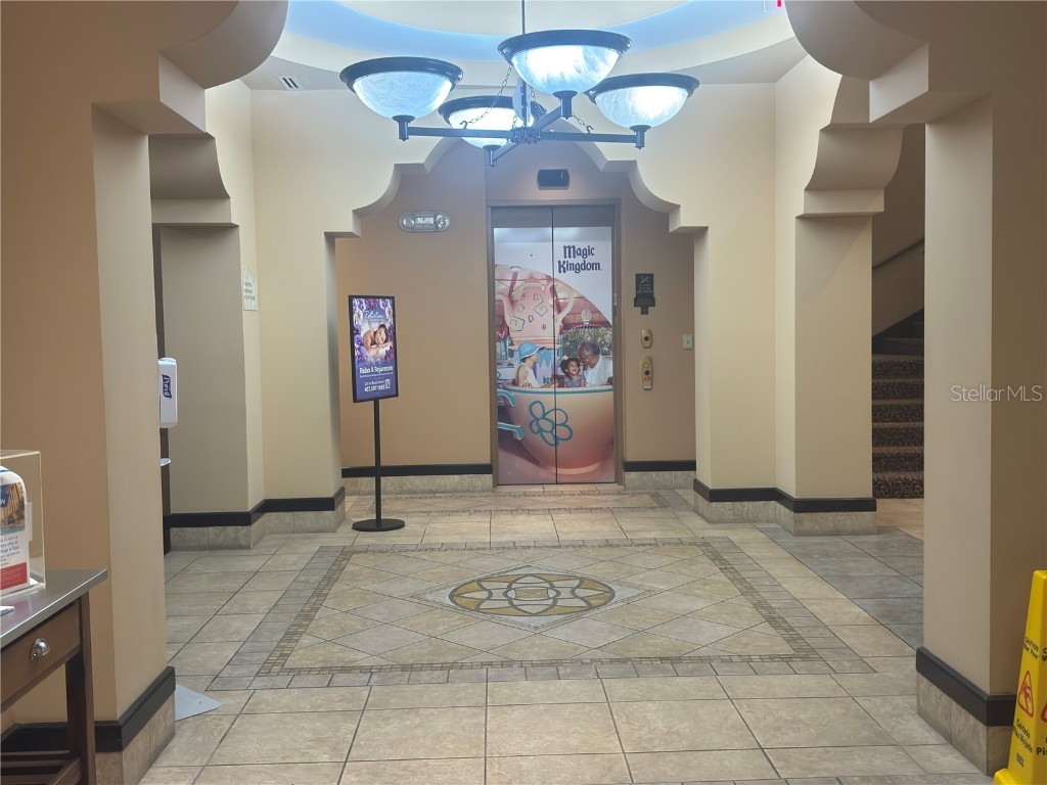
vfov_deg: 40.7
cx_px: 524
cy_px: 392
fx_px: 1059
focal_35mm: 35
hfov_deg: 52.6
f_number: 1.78
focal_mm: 6.76
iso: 250
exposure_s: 1/60
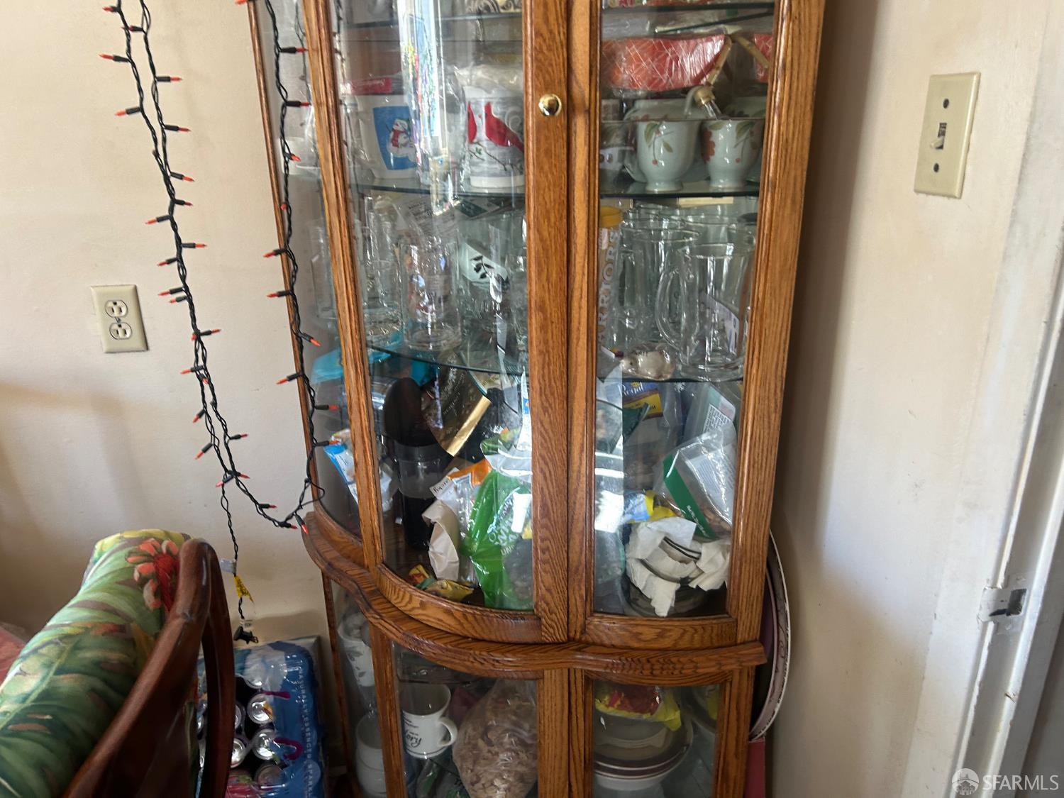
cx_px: 532
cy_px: 399
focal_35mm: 26
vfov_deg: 53.1
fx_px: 799
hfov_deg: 67.3
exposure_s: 1/68
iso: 125
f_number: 1.5
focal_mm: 5.7
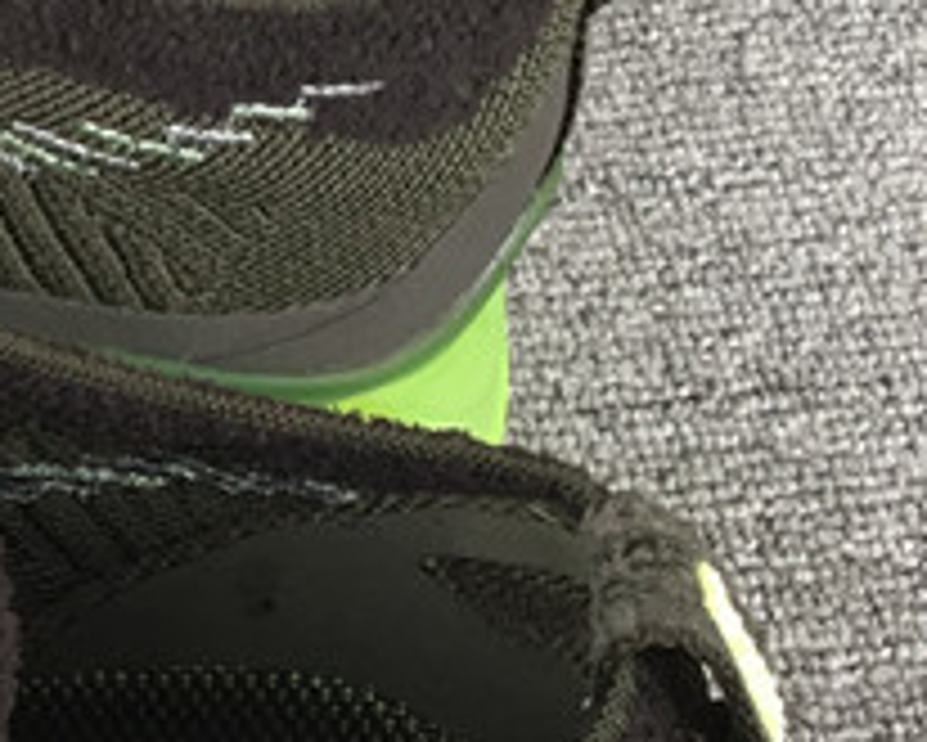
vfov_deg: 11.7
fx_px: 3623
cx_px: -477
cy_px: 331
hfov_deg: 13.7
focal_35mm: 132
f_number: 2.4
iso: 25
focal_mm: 3.3
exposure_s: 1/50
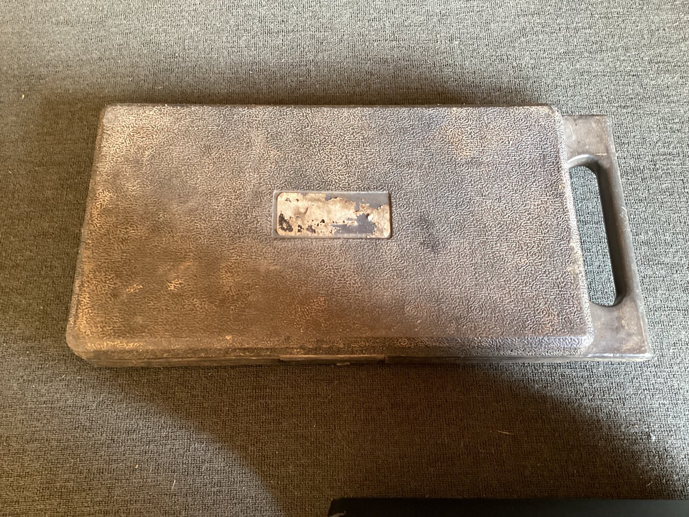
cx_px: 344
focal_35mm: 31
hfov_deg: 58.3
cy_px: 258
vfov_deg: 45.4
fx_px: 617
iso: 250
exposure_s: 1/50
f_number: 2.4
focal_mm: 3.3
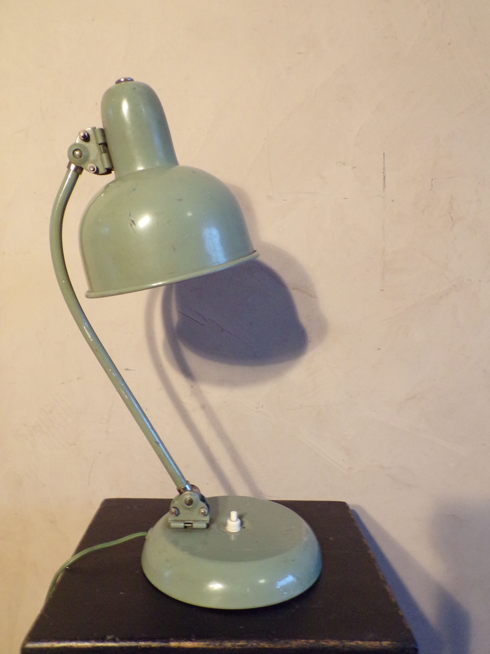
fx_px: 528
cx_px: 245
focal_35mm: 28
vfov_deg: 63.4
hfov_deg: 49.7
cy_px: 327
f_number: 3.1
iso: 531
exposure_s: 1/17
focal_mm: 5
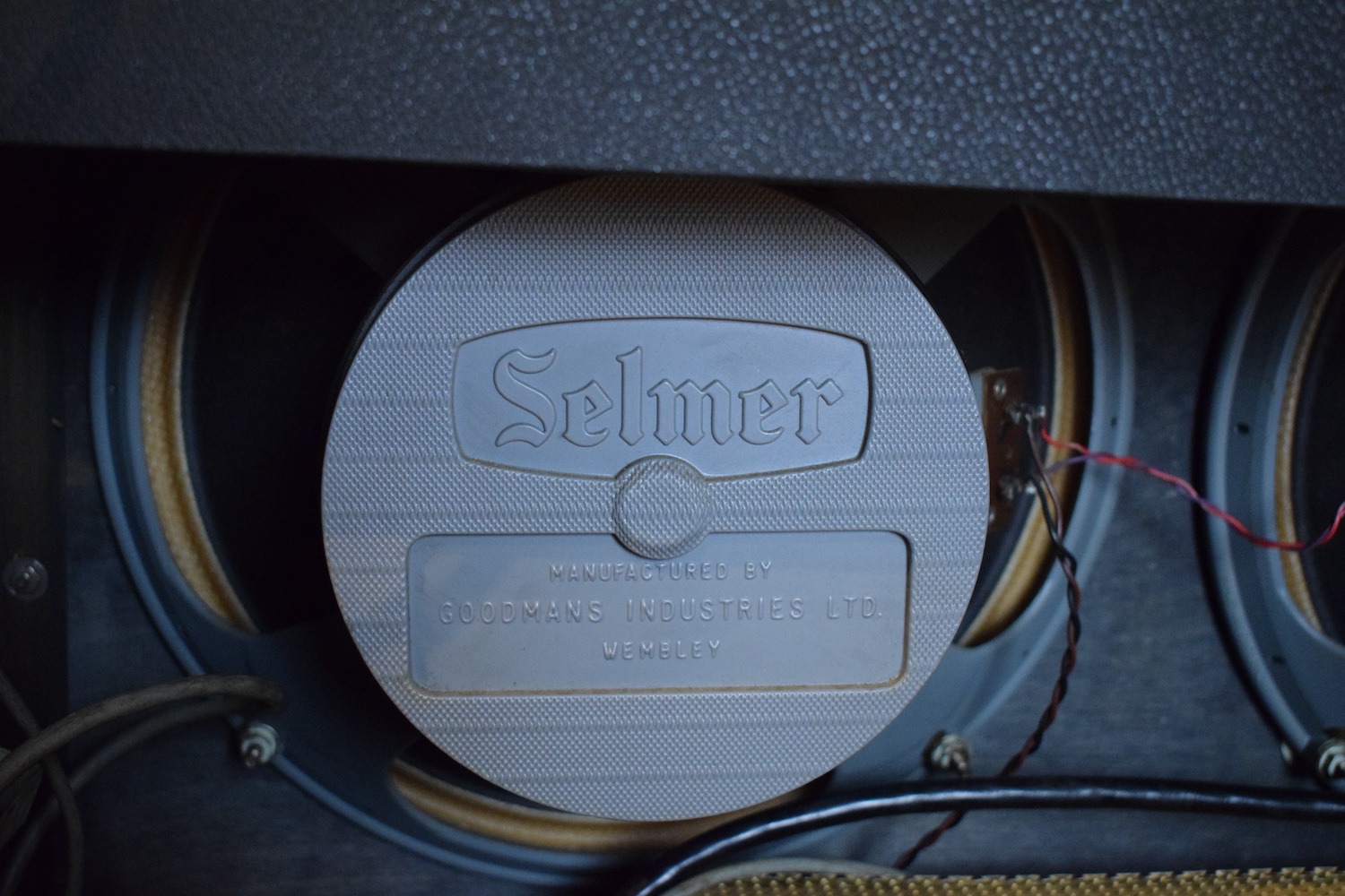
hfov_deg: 41.1
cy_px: 448
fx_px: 1793
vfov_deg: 28.1
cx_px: 672
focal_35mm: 48
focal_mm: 32
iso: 4500
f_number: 4.5
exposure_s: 1/60
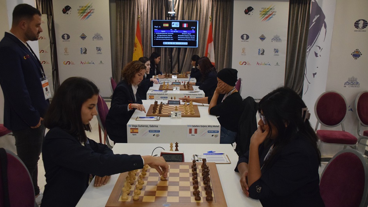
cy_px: 124
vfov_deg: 17.2
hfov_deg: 30.2
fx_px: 683
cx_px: 184
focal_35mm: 70
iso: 2800
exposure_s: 1/500
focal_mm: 44
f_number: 4.8
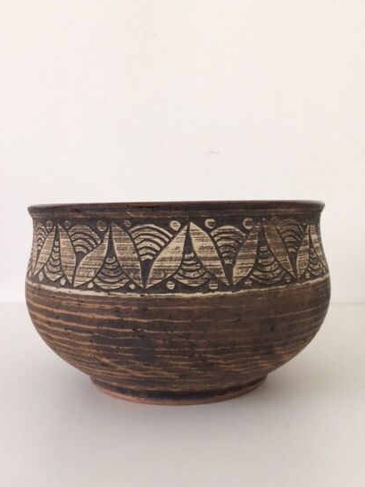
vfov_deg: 53.8
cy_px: 276
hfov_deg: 41.8
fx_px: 478
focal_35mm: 34
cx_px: 182
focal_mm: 4.15
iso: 80
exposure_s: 1/33
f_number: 2.2
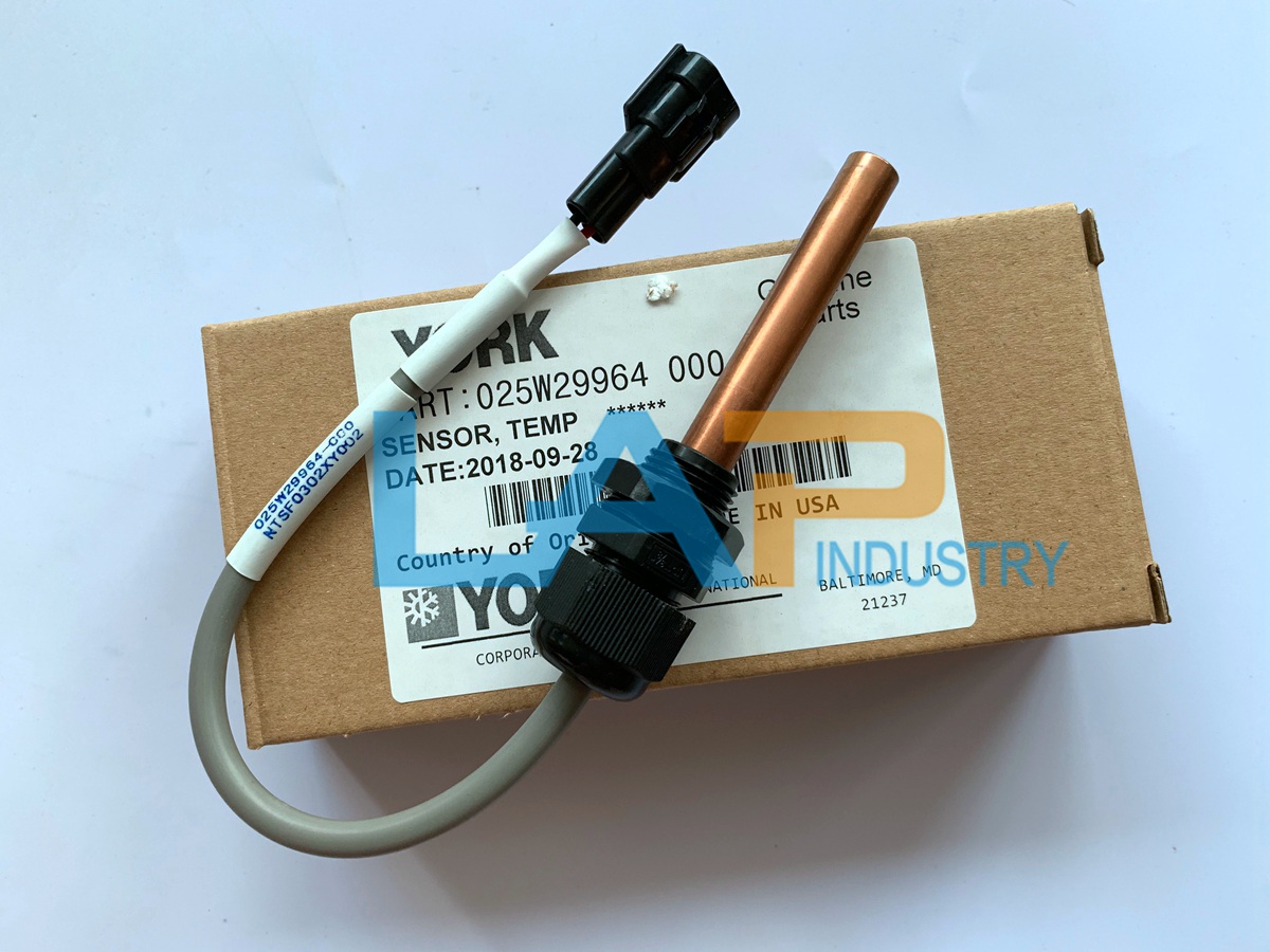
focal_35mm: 26
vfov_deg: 53.1
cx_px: 635
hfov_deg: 67.3
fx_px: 954
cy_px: 476
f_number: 1.8
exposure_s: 1/121
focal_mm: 4.25
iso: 80
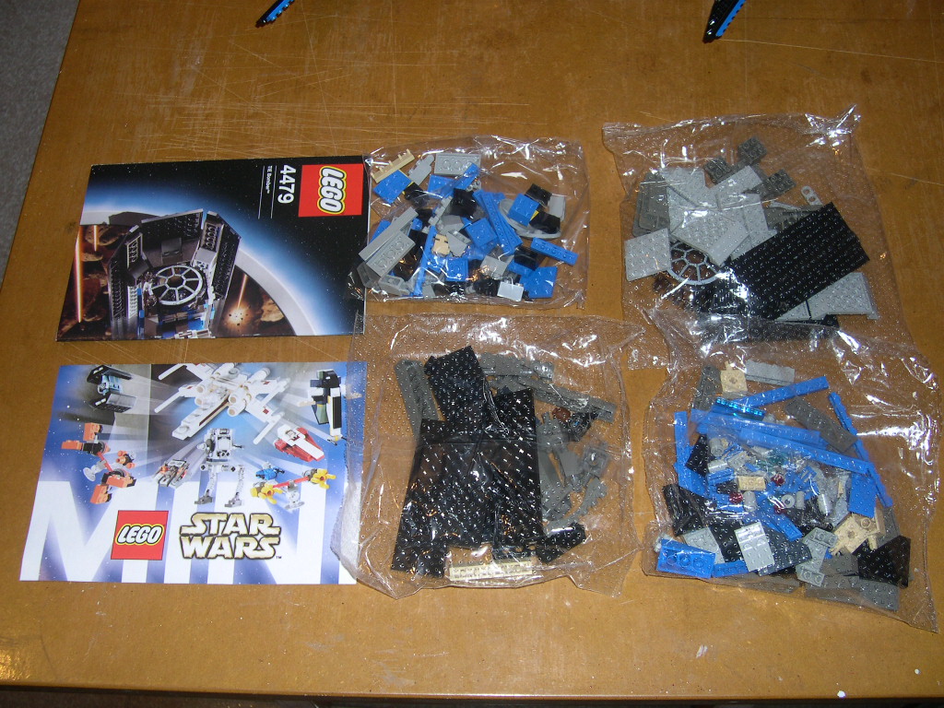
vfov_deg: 37.7
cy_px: 354
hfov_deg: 49.0
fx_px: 1036
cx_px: 472
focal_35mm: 38
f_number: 2.8
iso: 100
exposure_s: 1/60
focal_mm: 8
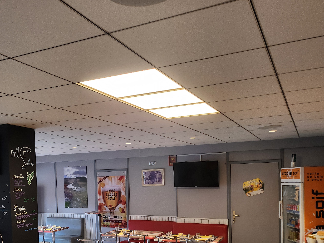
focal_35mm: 38
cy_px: 181
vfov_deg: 36.9
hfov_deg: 48.1
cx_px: 107
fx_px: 356
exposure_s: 1/100
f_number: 1.8
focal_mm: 5
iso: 160
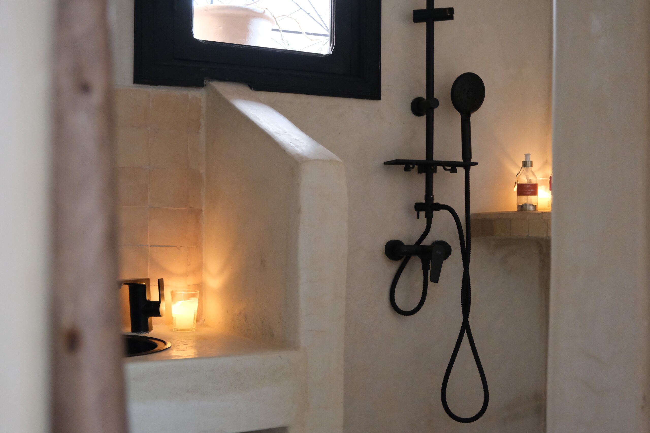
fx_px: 740
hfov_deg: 47.4
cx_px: 325
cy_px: 216
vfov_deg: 32.6
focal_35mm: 41
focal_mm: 27.5
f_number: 4
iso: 6400
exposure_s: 1/80
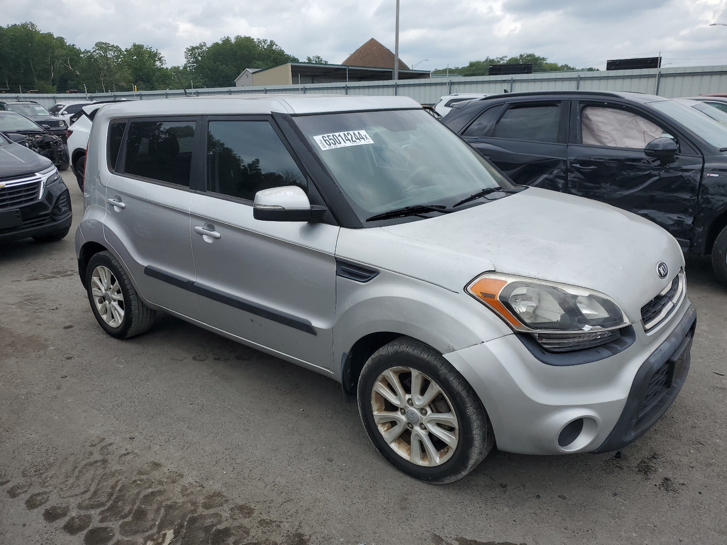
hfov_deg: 67.3
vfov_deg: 53.1
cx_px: 364
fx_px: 546
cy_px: 272
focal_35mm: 26
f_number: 1.5
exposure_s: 1/3333
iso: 50
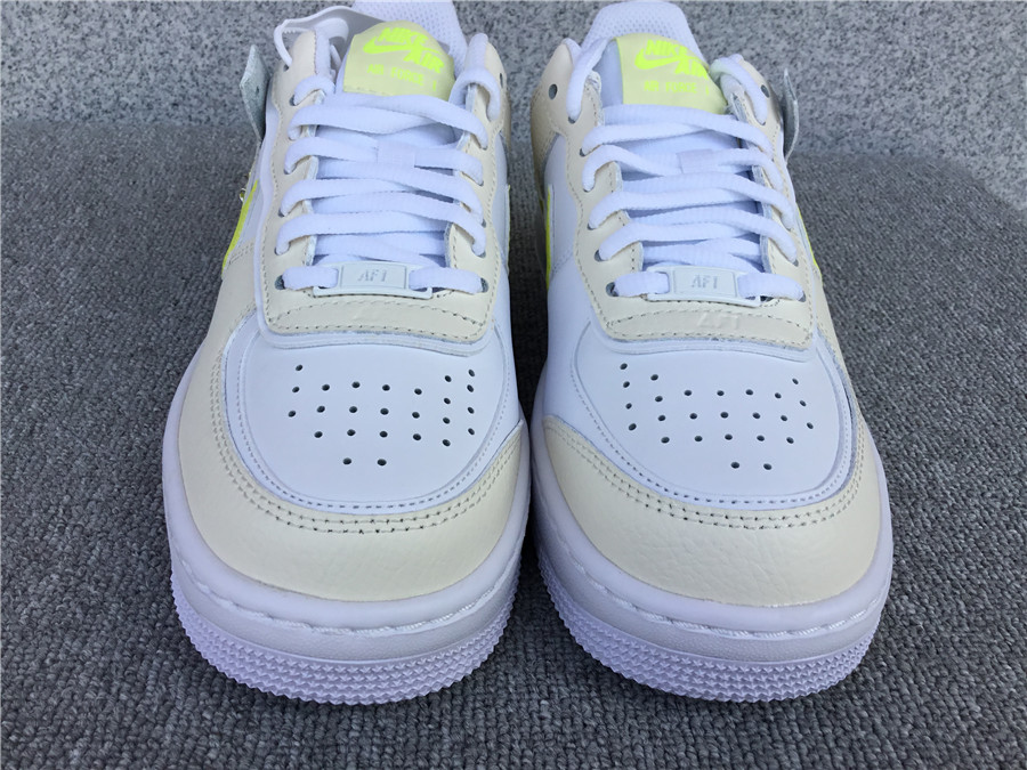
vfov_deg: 45.4
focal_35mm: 31
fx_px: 920
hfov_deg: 58.4
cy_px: 385
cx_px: 514
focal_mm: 3.3
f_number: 2.4
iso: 25
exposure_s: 1/509
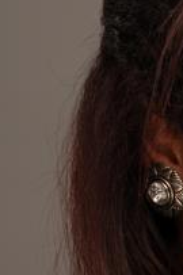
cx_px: 251
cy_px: 362
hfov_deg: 2.2
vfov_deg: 3.3
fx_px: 4750
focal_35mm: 622
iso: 100
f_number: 7.1
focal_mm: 105
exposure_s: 1/160
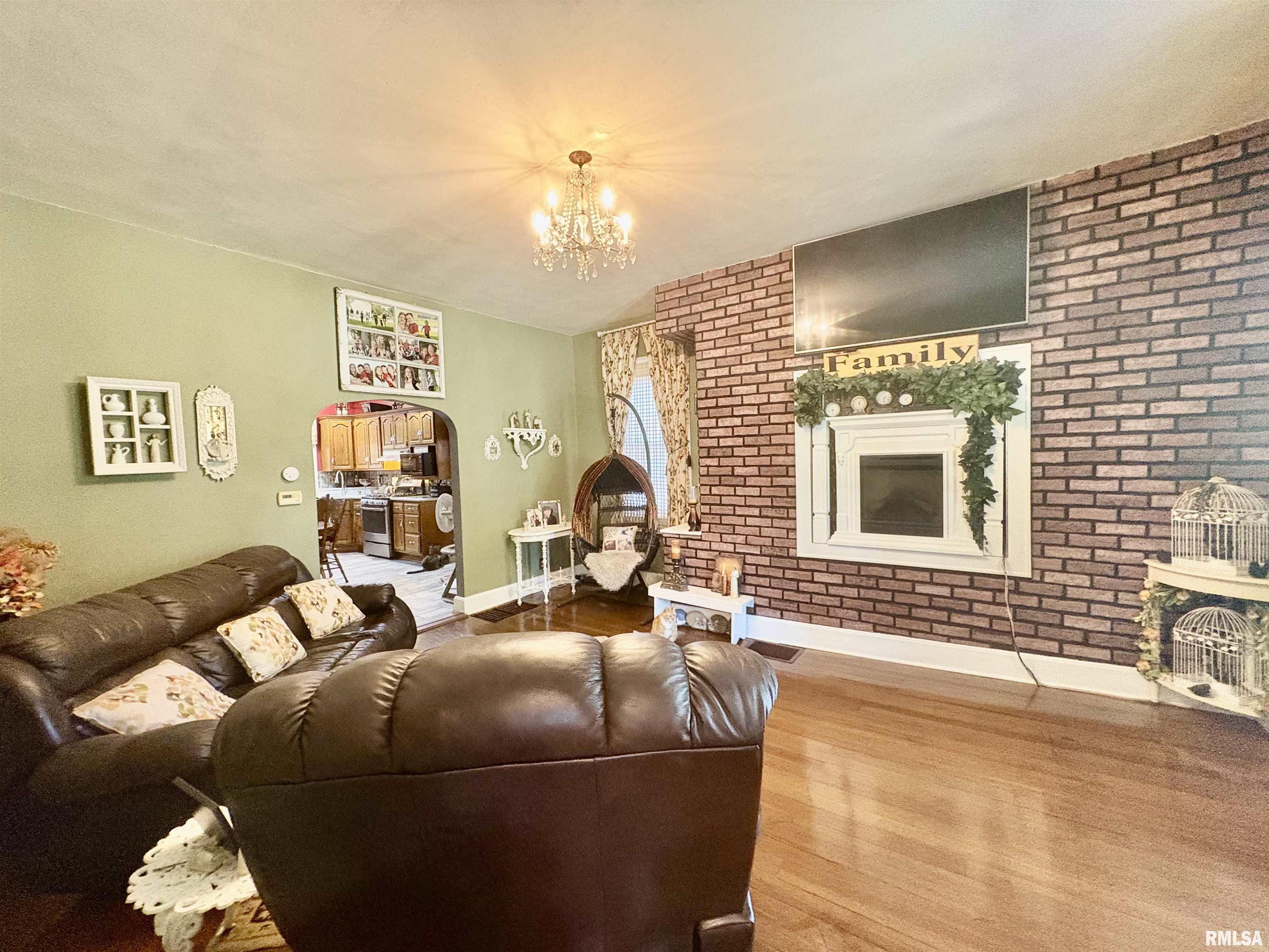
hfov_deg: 102.1
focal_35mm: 14
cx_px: 634
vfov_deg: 85.7
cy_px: 476
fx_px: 513
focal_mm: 2.22
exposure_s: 1/60
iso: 800
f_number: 2.2
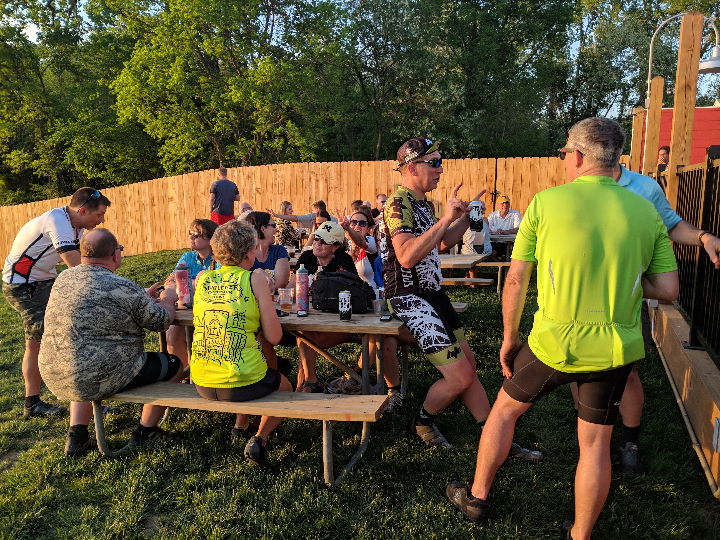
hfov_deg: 65.3
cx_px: 360
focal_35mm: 27
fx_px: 562
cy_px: 270
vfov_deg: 51.4
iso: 51
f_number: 1.8
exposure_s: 1/544
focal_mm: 4.44
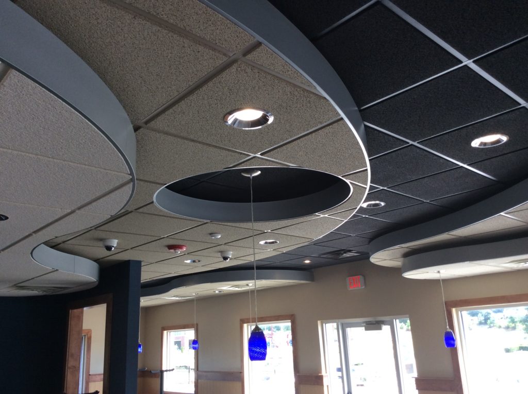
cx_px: 264
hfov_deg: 56.9
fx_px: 487
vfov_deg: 44.1
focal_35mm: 32
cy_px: 197
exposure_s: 1/60
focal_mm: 3.3
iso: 32
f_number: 2.4
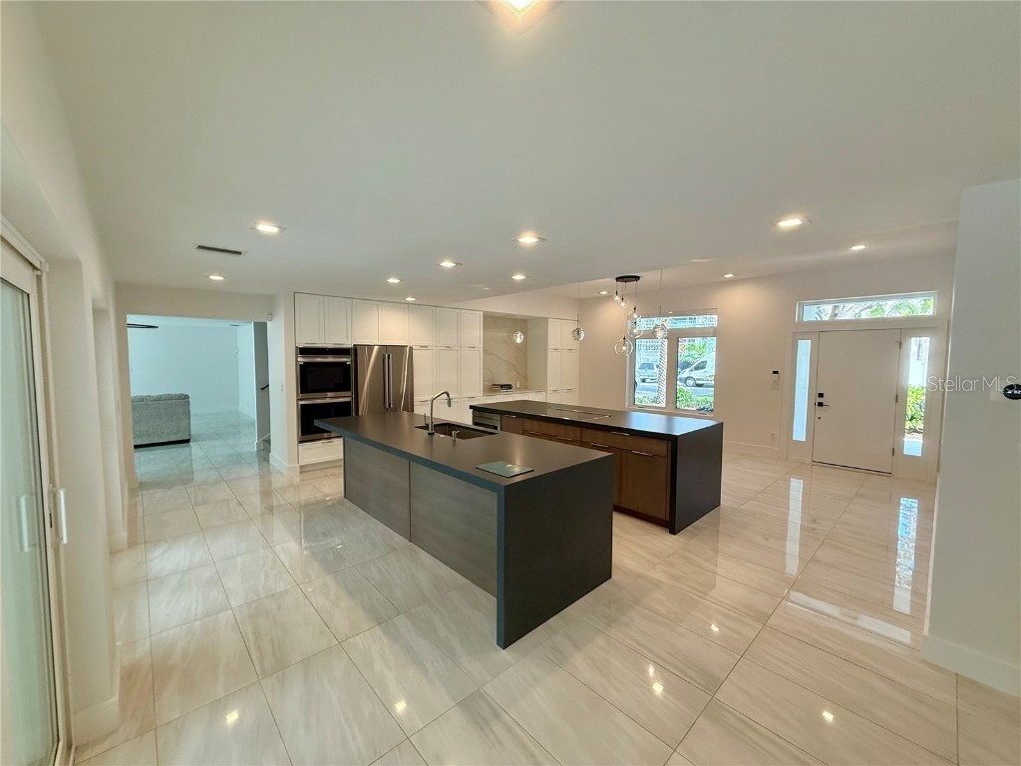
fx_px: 413
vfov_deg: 85.7
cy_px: 383
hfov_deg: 102.1
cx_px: 510
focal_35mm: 14
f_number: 2.2
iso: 160
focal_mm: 2.22
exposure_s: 1/120
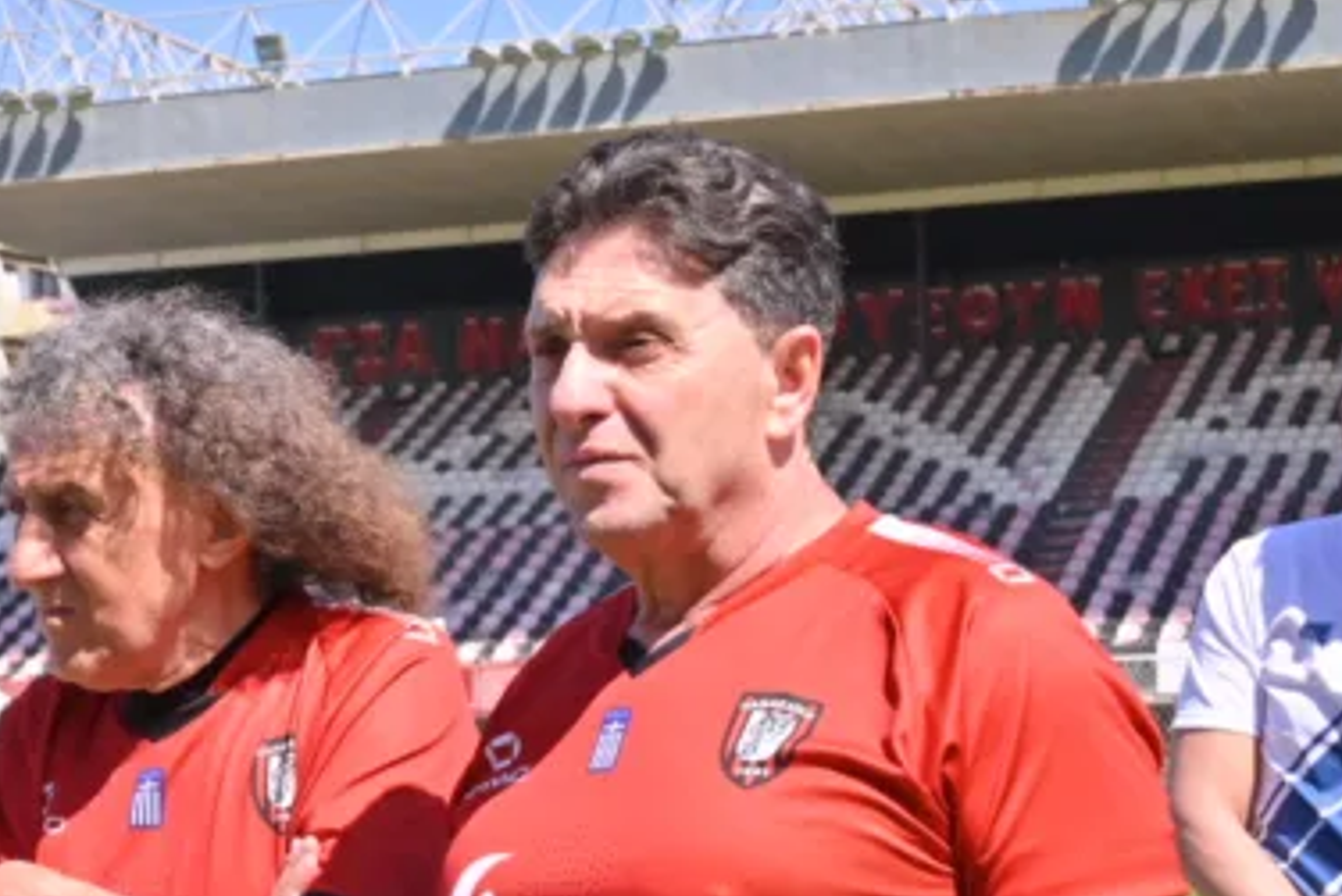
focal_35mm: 109
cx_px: 218
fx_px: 4065
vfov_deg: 12.5
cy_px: 730
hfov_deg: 18.5
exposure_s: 1/800
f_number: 9
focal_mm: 40
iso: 400
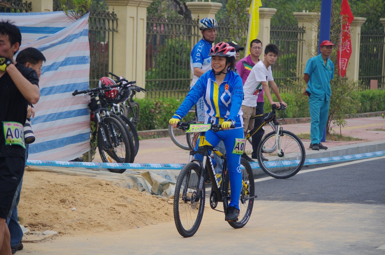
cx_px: 192
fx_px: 1923
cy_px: 128
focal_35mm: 180
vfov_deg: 7.6
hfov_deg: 11.4
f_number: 4.5
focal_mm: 120
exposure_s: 1/500
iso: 200
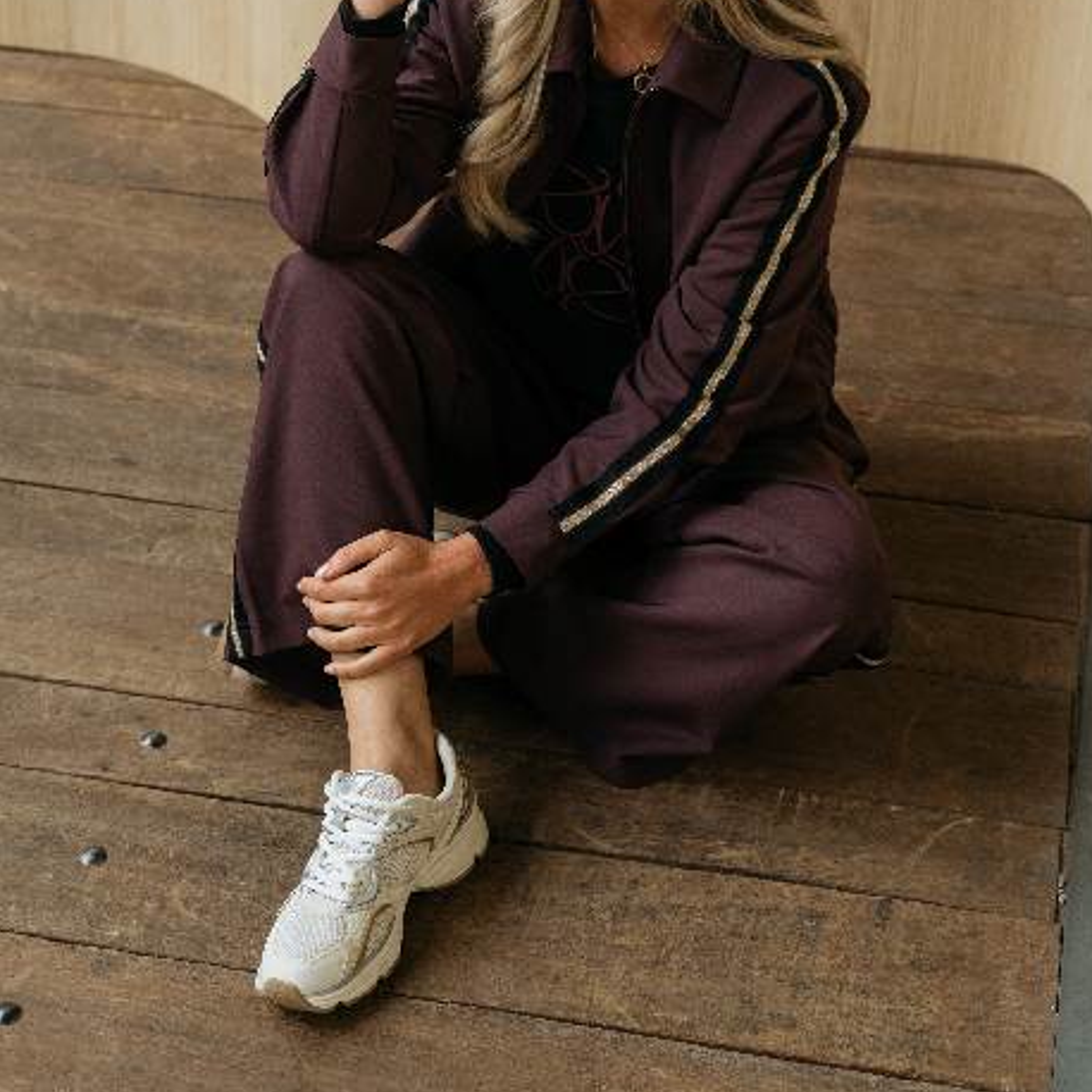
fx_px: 2641
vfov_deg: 23.1
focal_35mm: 74
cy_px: 267
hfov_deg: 23.4
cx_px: 551
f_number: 4.5
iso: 640
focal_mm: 57
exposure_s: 1/200
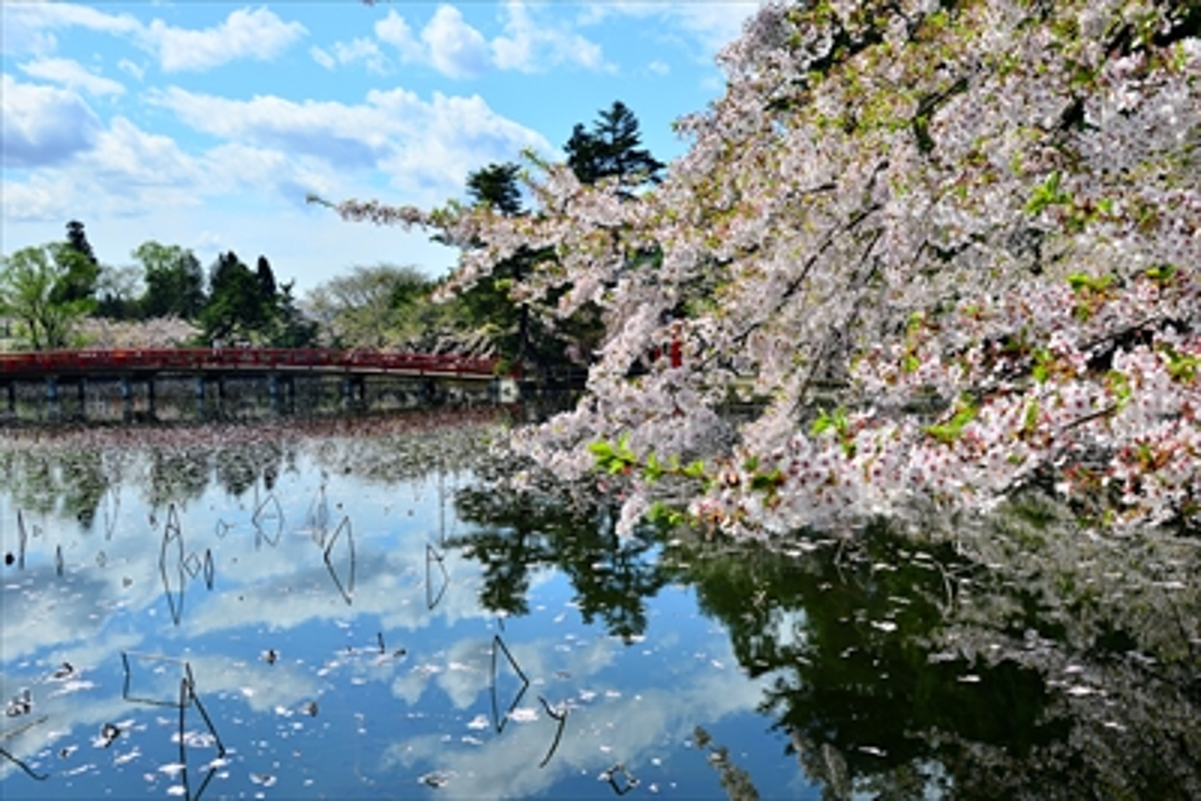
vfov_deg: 38.9
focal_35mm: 34
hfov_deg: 55.8
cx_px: 600
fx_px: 1135
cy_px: 400
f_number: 11
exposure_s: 1/500
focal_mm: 34
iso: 400
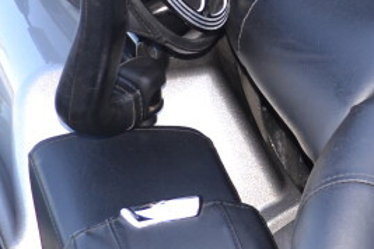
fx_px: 1402
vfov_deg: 10.1
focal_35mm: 135
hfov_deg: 14.7
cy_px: 18
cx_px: 436
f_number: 4
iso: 220
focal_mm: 20
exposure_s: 1/125
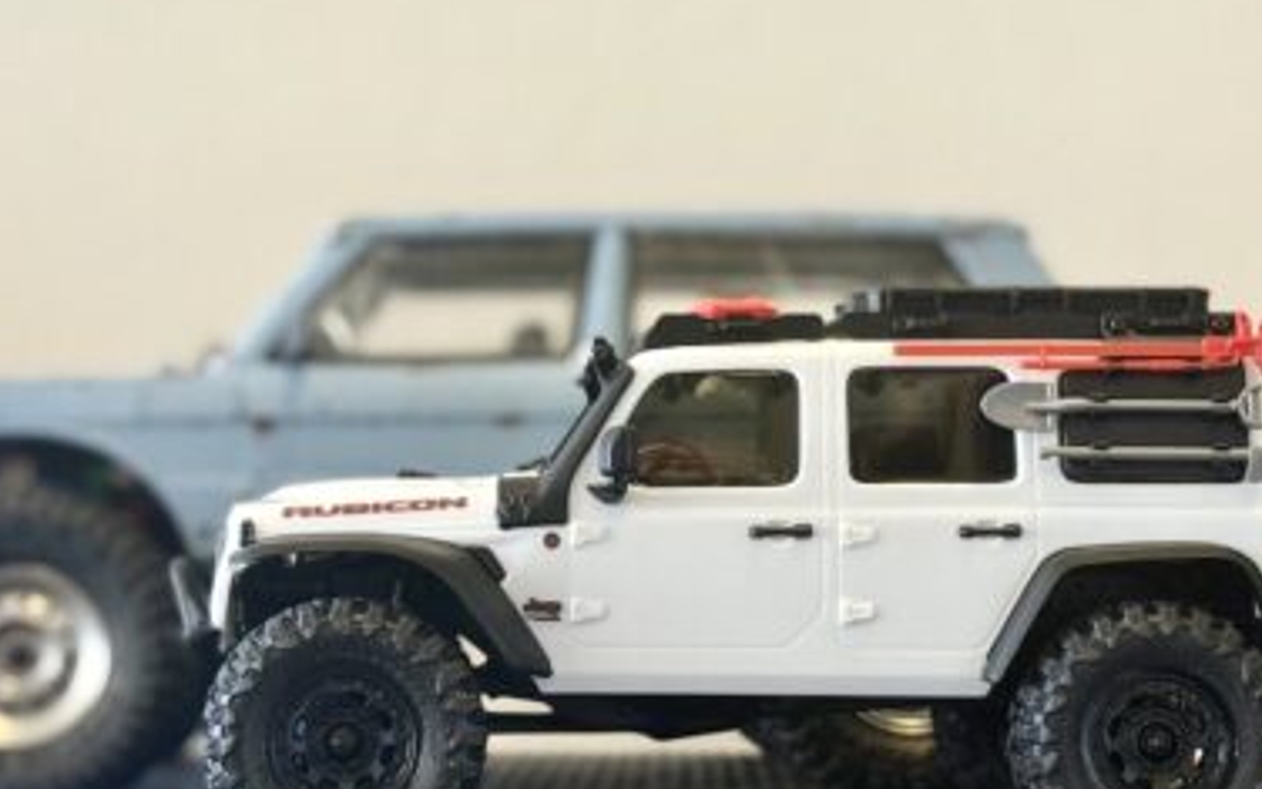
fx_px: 2511
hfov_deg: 28.2
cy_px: 415
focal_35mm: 73
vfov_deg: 17.9
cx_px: 604
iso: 250
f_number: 1.78
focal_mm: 6.76
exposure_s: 1/40
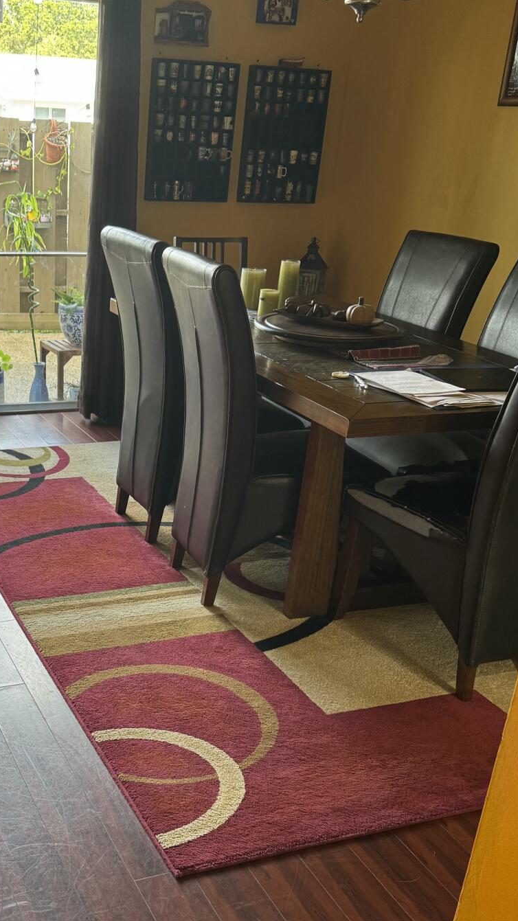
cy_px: 598
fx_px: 953
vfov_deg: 50.9
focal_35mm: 39
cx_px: 122
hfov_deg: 29.9
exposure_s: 1/121
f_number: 1.78
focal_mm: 6.76
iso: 100
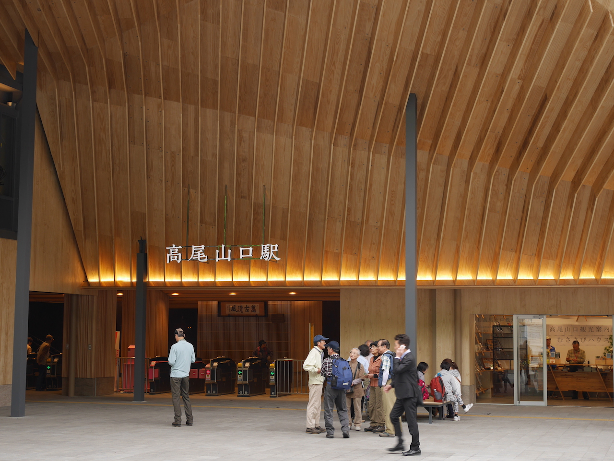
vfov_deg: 24.4
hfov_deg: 32.2
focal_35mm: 60
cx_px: 307
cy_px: 230
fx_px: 1065
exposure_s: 1/50
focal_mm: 30
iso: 200
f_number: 5.6
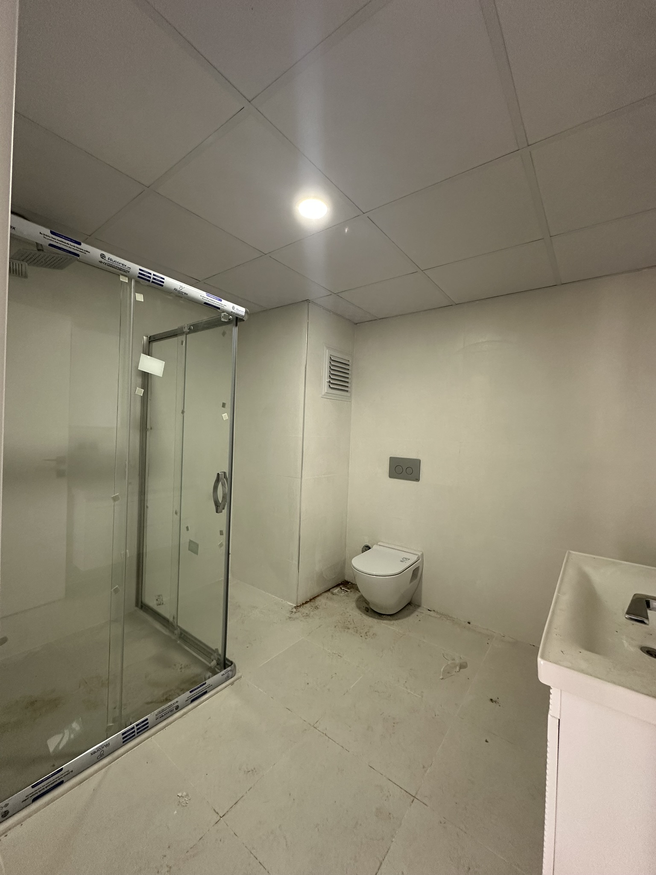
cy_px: 438
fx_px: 354
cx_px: 328
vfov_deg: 102.1
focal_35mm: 14
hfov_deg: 85.7
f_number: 2.2
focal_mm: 2.22
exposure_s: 1/50
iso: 160
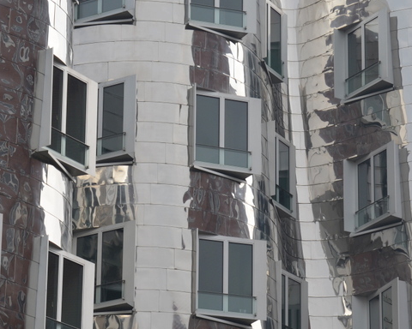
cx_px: 253
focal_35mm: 176
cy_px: 205
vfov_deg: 8.8
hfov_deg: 11.0
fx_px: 2143
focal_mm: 75
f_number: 8
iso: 200
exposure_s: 1/1000
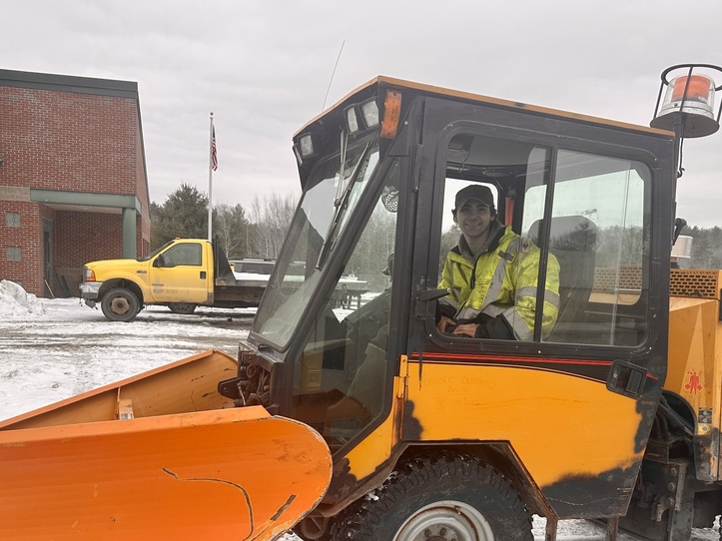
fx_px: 709
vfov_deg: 41.2
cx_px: 372
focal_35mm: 34
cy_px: 368
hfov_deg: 54.0
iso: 80
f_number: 1.78
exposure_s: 1/1517
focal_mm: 6.86
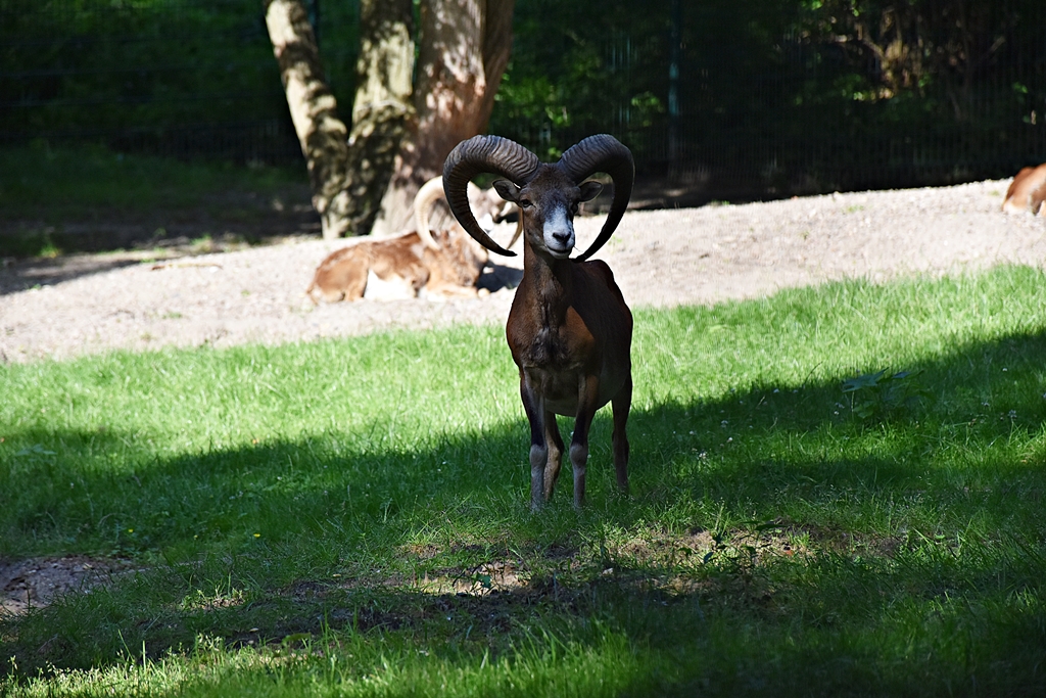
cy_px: 349
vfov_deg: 6.5
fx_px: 6102
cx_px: 523
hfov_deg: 9.8
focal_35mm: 210
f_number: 5.6
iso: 720
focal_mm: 140
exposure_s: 1/1000
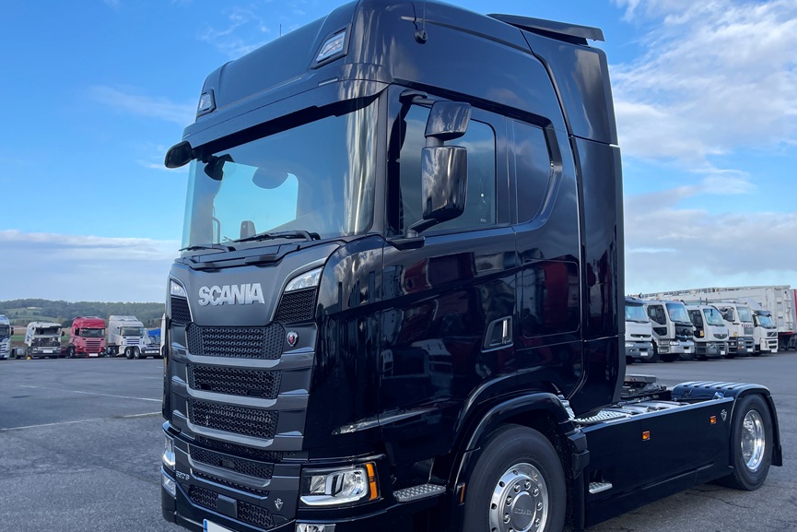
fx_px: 709
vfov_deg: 41.1
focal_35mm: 32
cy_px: 293
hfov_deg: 58.5
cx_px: 456
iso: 32
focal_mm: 4.2
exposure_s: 1/1335
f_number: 1.6
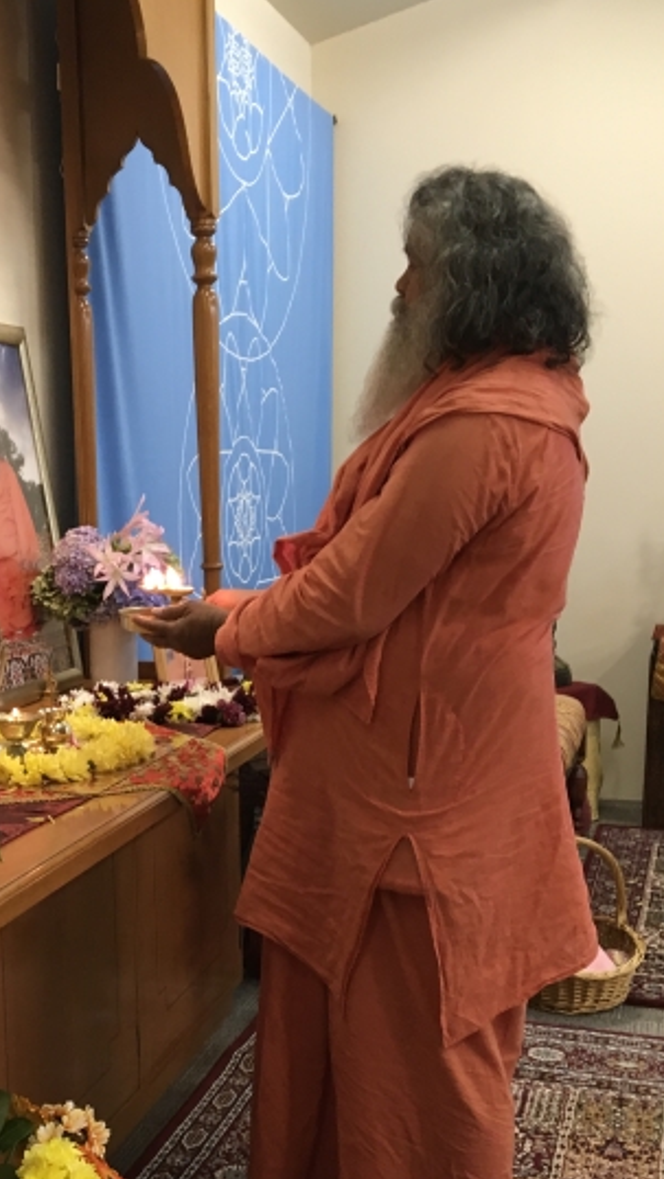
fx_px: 1470
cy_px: 721
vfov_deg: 43.4
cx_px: 118
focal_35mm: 47
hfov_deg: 25.0
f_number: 2.2
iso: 100
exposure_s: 1/33
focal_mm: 4.15
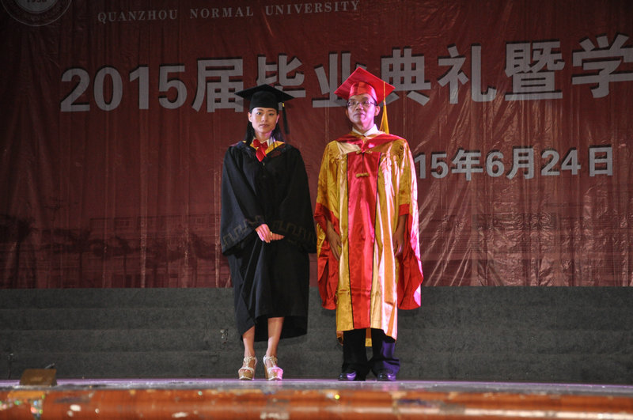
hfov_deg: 28.1
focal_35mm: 72
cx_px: 316
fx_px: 1264
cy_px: 210
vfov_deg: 18.9
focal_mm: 48
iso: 800
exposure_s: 1/60
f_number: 4.8
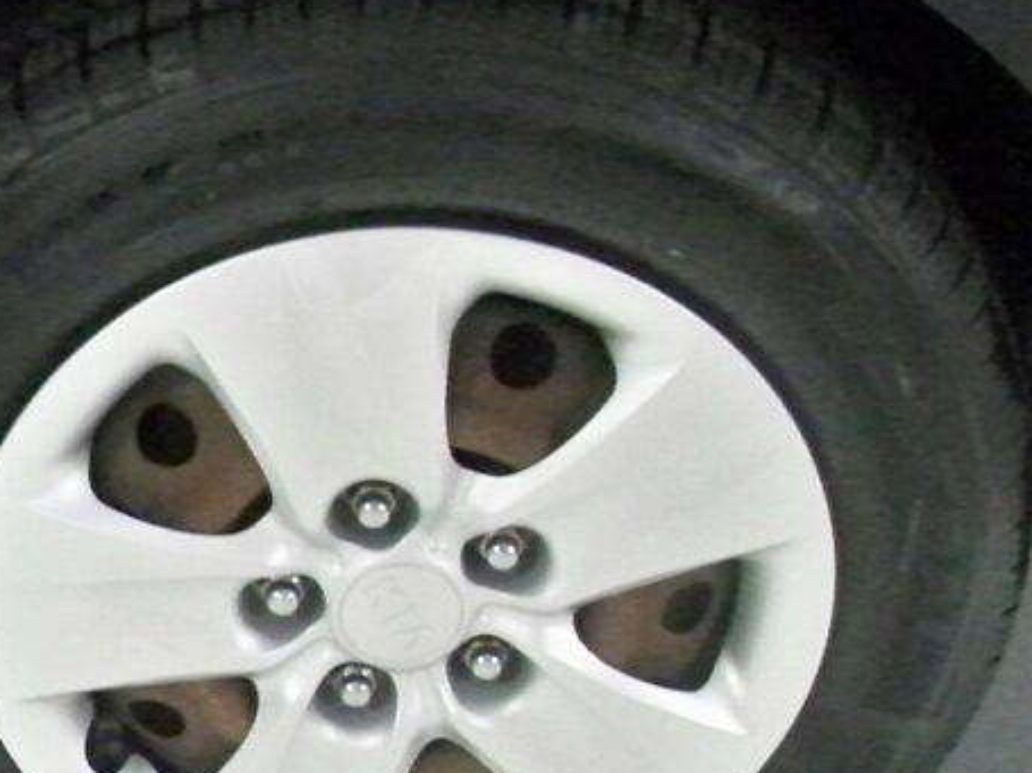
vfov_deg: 18.9
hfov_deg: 25.3
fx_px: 2295
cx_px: 431
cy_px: 657
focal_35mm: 77
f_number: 3.1
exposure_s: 1/60
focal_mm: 6.3
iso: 2000
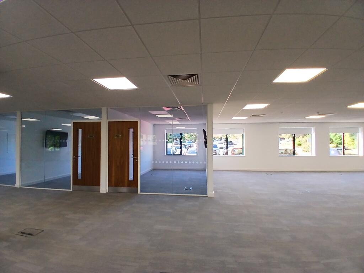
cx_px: 182
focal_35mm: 17
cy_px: 136
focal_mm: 1.4
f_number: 2.2
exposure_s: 1/50
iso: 100
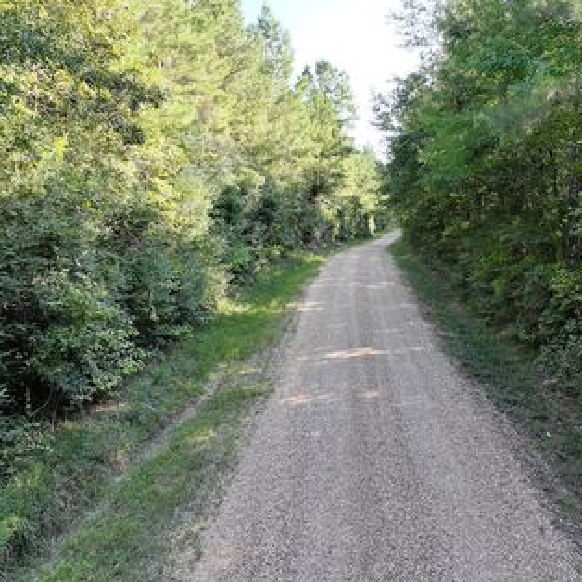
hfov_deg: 55.1
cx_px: 358
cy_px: 285
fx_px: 552
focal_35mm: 29
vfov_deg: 55.6
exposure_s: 1/500
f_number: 2.8
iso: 420
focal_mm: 12.29
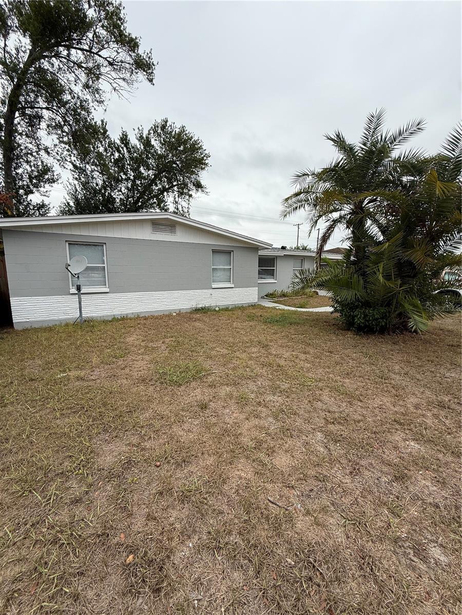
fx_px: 249
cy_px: 308
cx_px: 231
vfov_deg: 102.1
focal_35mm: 14
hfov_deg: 85.7
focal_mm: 2.22
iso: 50
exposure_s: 1/1050
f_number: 2.2
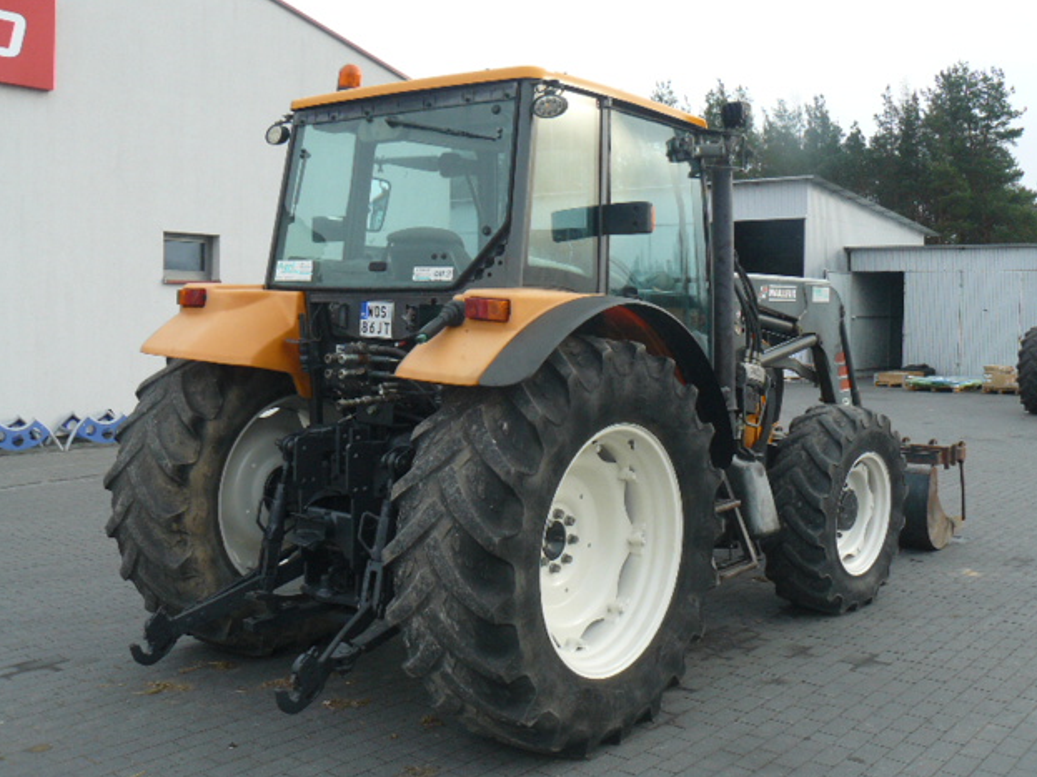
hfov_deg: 50.1
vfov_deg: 38.7
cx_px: 526
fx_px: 1108
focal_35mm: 37
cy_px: 379
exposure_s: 1/125
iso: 100
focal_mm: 6
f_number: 4
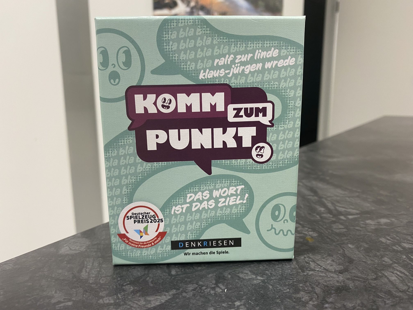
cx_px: 206
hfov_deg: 67.3
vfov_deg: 53.1
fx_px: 310
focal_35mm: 26
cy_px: 155
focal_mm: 4.25
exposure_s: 1/50
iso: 80
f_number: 1.8
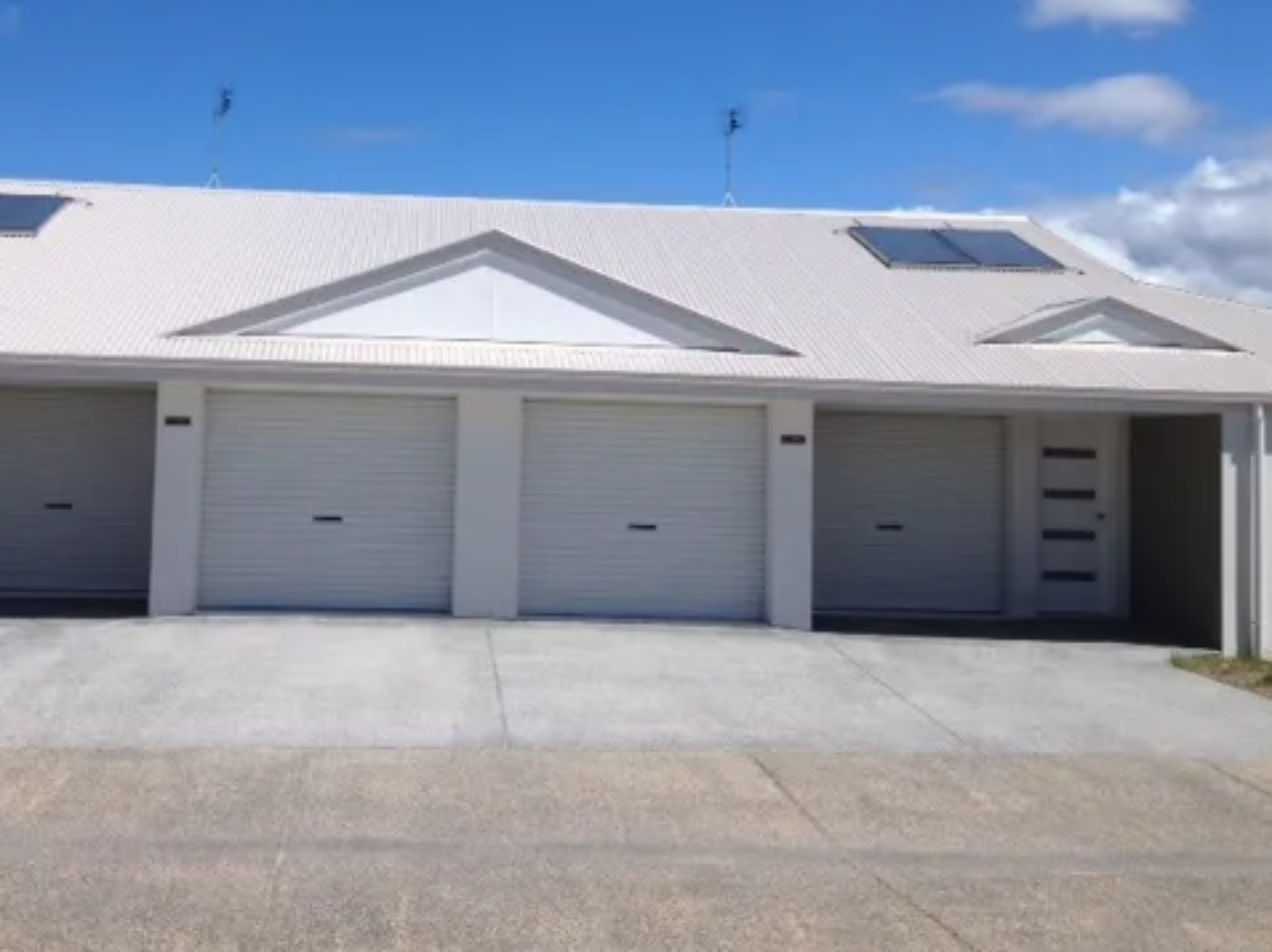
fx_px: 1726
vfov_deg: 30.7
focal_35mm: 47
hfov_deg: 40.3
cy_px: 349
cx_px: 509
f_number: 2.4
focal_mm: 4.28
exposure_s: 1/3460
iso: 50
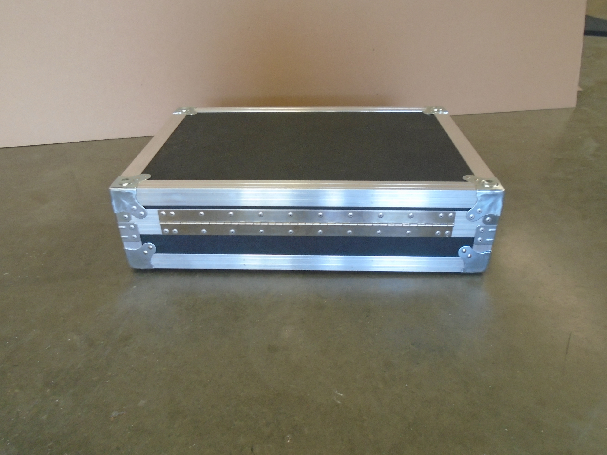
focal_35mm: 26
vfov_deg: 53.1
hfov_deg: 67.3
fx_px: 456
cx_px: 304
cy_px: 228
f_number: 3.2
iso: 200
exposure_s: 1/30
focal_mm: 4.6
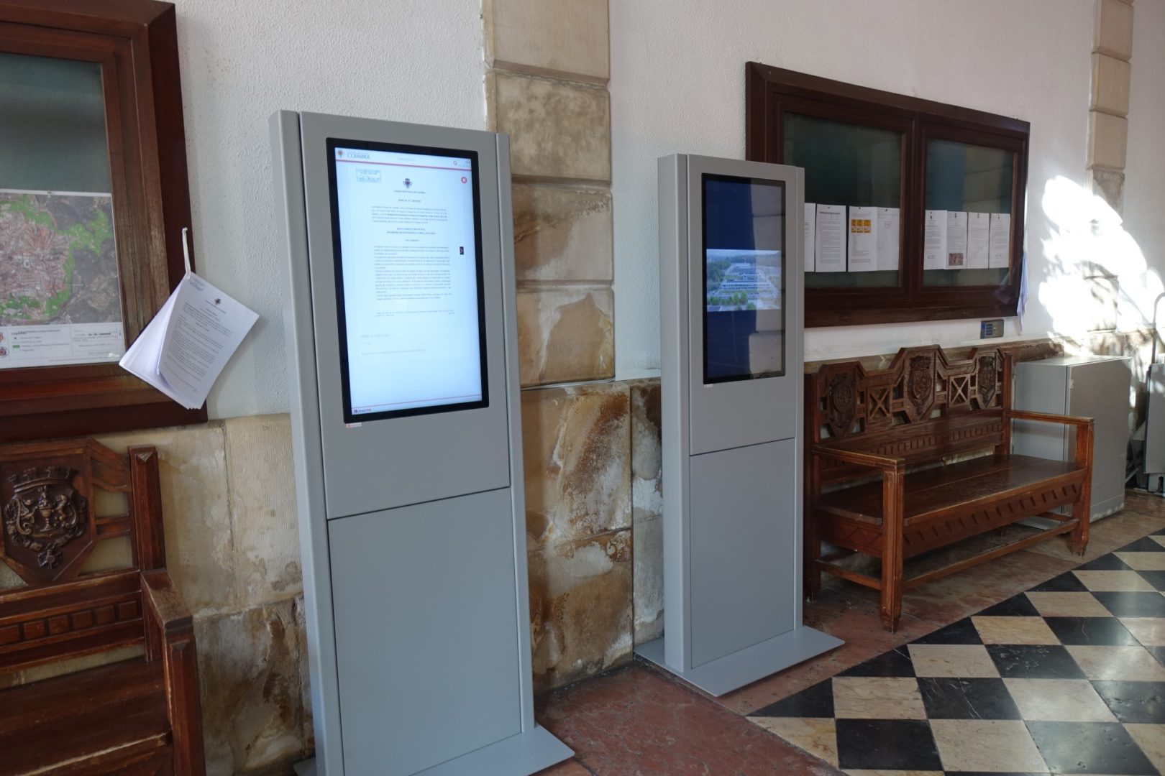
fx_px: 777
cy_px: 388
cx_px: 582
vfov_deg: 53.1
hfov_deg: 73.7
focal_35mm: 24
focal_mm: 8.8
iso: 125
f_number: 2.8
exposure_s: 1/30
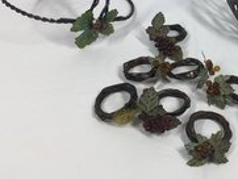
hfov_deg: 33.4
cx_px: 204
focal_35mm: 55
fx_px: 378
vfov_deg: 25.8
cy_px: 22
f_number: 2.2
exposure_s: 1/120
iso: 32
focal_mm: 4.15
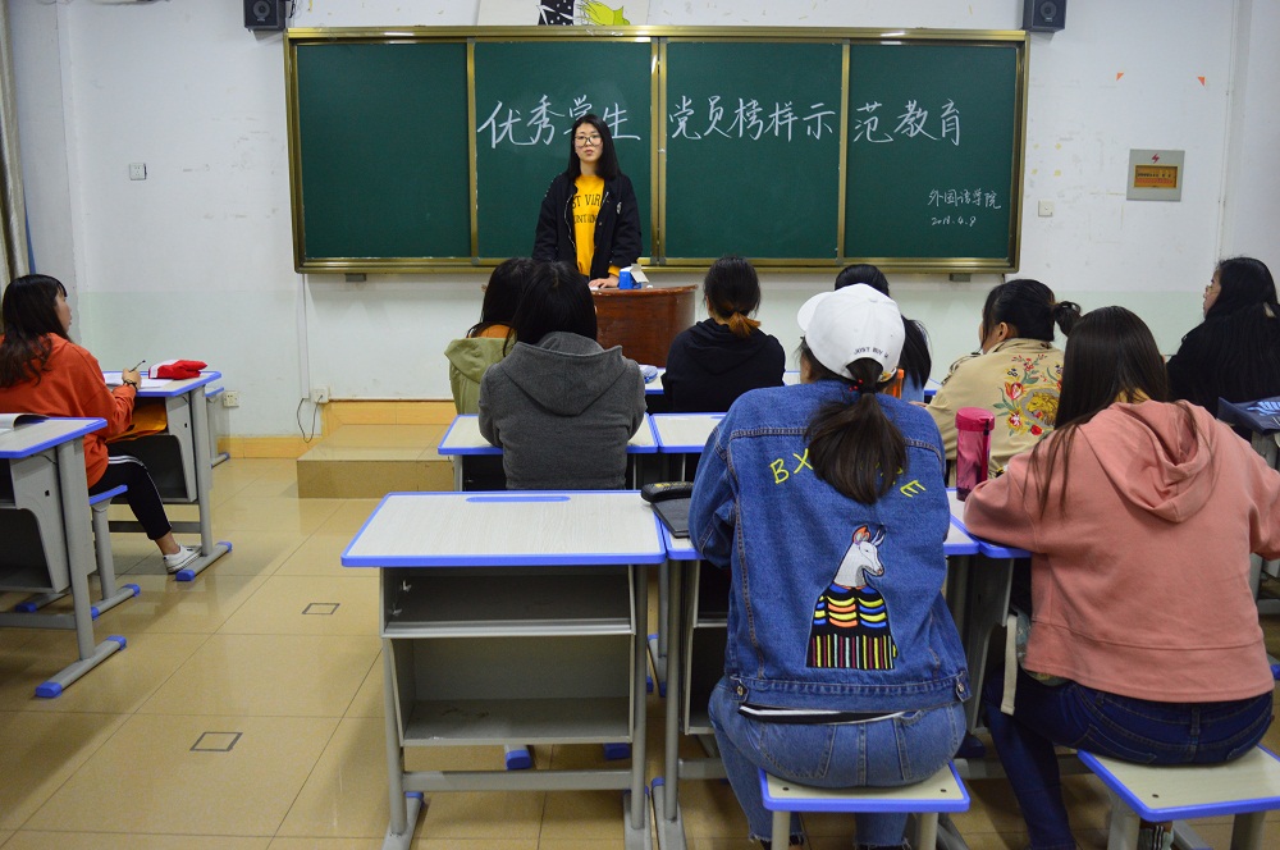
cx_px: 640
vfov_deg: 43.5
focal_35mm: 30
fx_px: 1065
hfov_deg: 62.0
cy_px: 425
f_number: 3.5
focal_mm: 20
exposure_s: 1/20
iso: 800
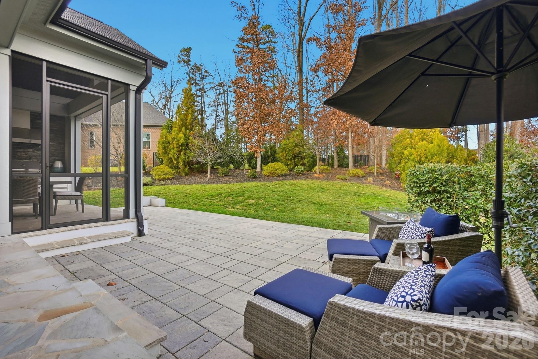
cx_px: 269
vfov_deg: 77.3
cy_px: 180
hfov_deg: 100.4
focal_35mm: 15
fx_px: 224
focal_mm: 10
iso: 100
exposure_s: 1/640
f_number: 8
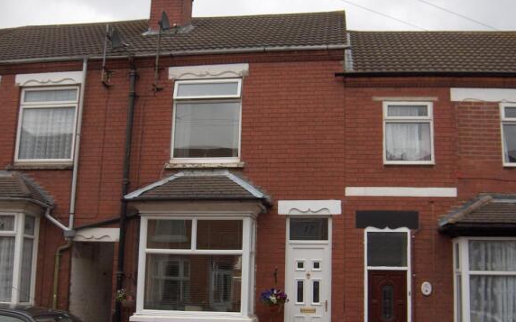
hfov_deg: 47.2
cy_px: 180
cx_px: 258
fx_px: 590
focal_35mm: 42
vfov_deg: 30.5
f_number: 2.8
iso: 100
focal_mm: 8
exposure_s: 1/704
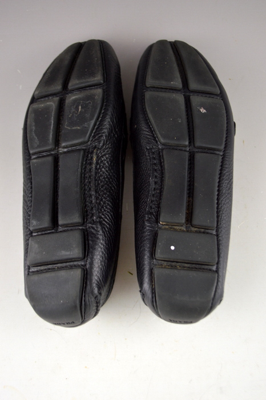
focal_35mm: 36
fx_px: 399
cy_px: 200
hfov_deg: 36.8
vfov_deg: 53.2
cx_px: 133
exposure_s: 1/60
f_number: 4
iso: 400
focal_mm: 24
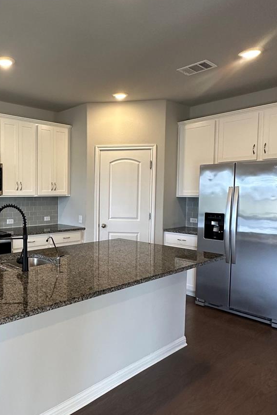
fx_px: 300
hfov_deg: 45.9
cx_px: 40
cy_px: 209
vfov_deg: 69.4
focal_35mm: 26
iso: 320
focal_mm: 2.22
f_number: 2.2
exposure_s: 1/120
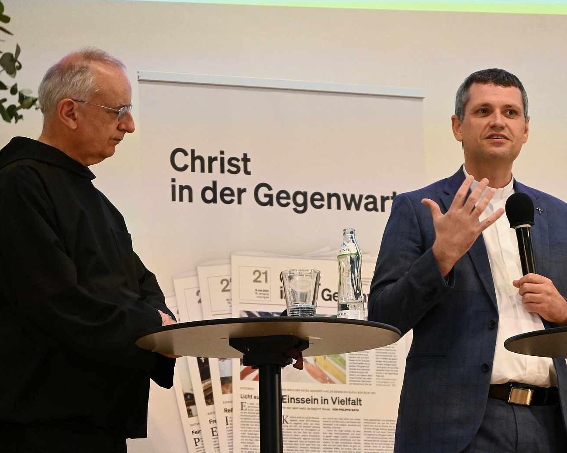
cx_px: 337
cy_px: 226
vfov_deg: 6.5
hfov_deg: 8.1
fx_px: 3995
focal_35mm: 238
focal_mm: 140
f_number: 6.3
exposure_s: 1/250
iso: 8000
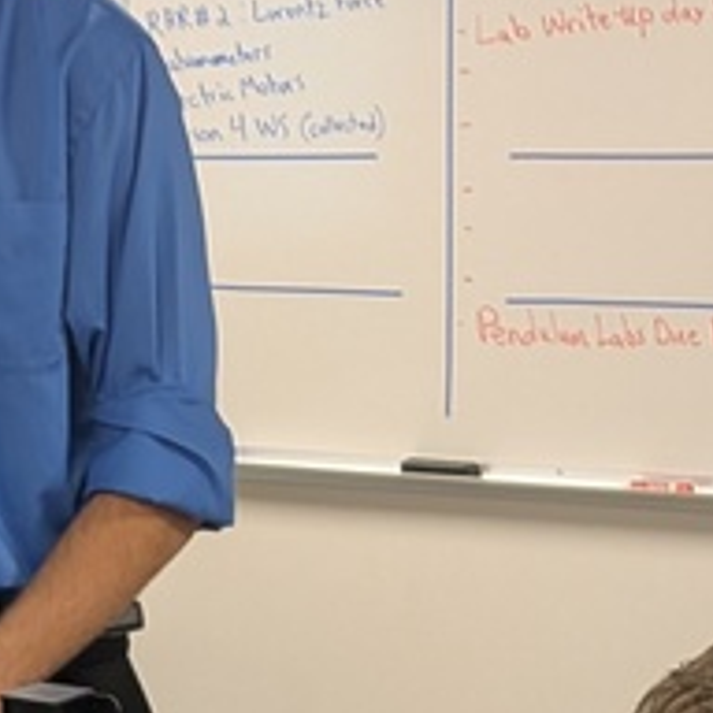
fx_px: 2633
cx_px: 178
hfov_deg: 15.4
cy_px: 1136
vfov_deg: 14.2
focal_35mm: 113
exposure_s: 1/40
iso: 116
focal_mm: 4.53
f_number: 1.7
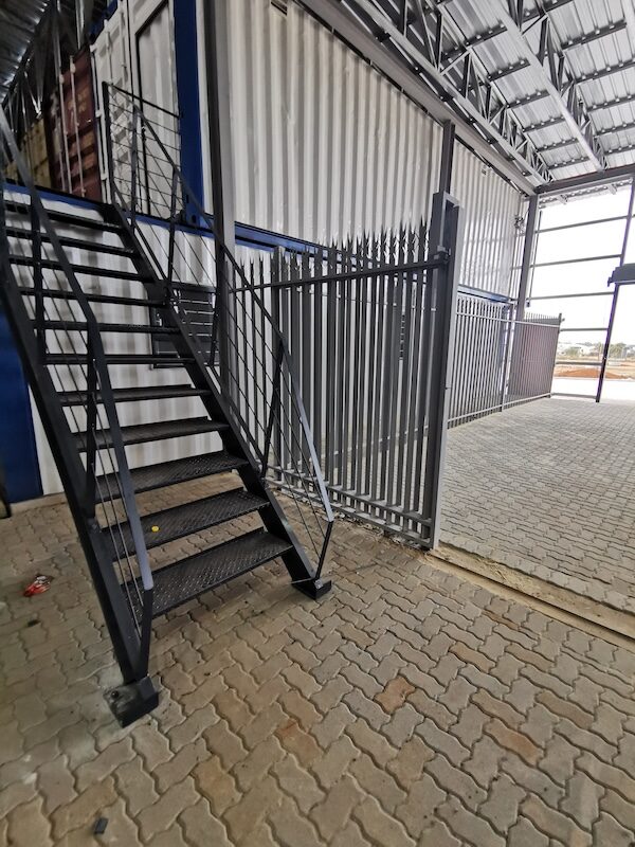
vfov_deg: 94.5
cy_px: 424
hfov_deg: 78.1
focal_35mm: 16
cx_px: 318
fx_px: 391
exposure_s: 1/100
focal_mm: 2.35
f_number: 2.2
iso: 160
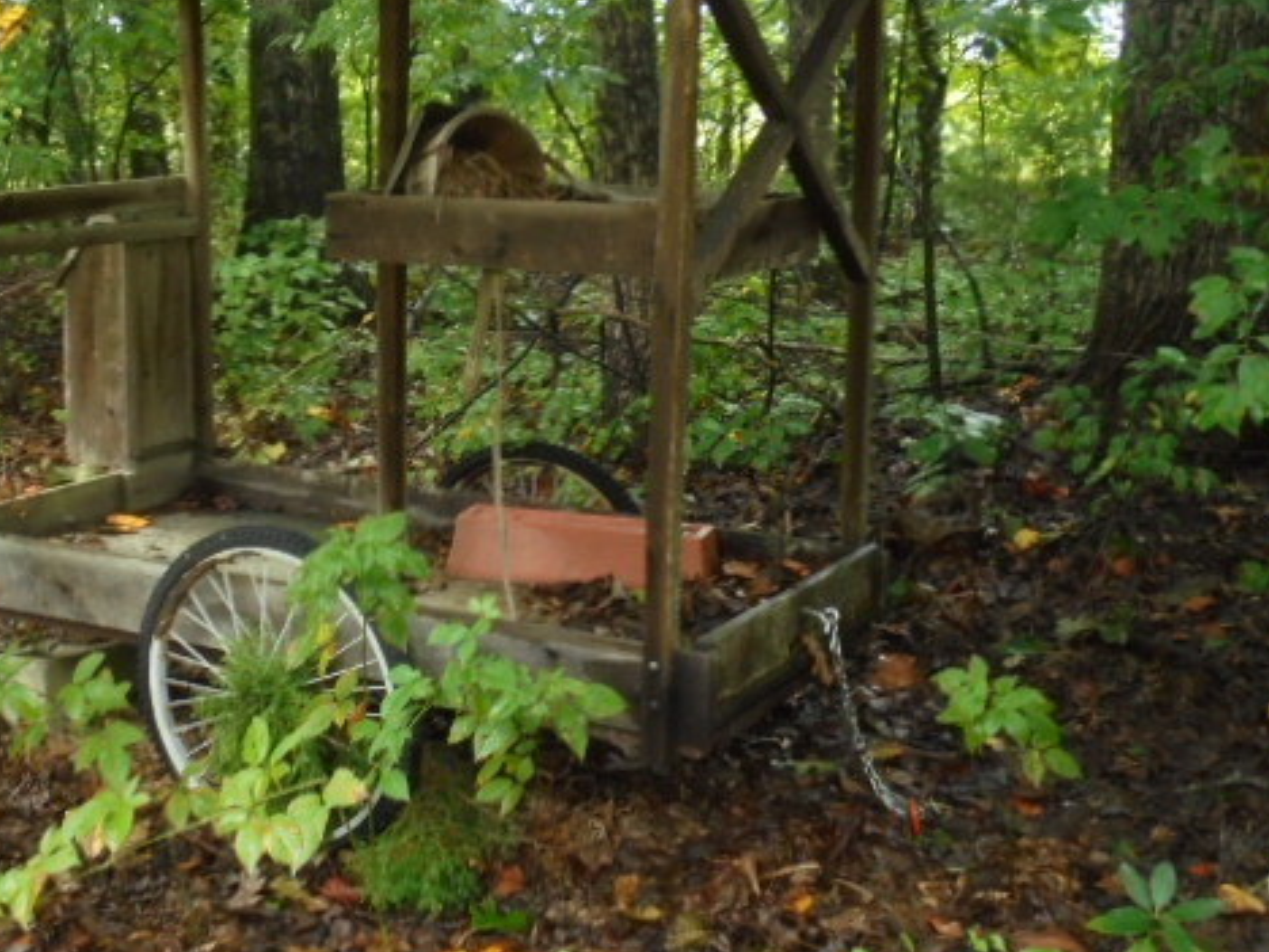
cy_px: 336
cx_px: 439
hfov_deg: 36.5
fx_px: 1906
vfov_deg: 27.9
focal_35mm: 52
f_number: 4.2
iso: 500
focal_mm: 6.9
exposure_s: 1/50
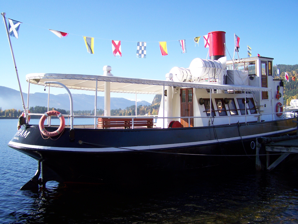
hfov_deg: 49.0
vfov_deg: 37.7
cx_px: 149
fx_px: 327
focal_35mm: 38
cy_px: 112
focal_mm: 6.3
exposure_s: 1/500
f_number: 2.8
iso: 64
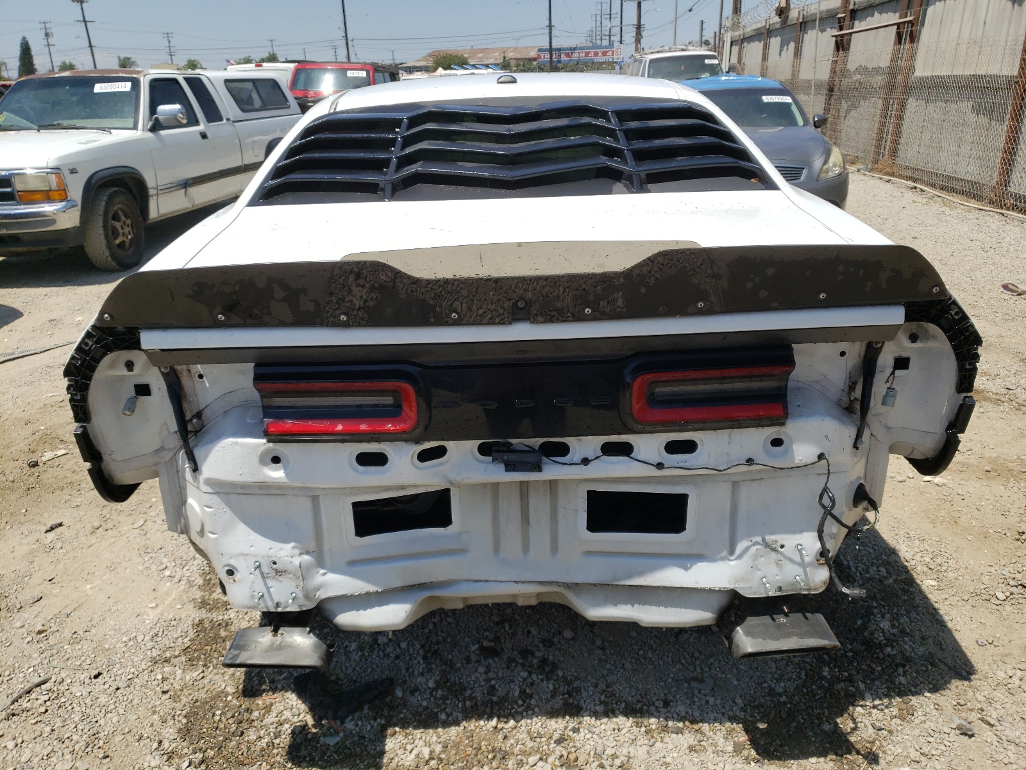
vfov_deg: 53.1
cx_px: 513
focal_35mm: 26
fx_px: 771
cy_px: 385
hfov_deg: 67.3
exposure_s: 1/3333
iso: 50
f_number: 1.5
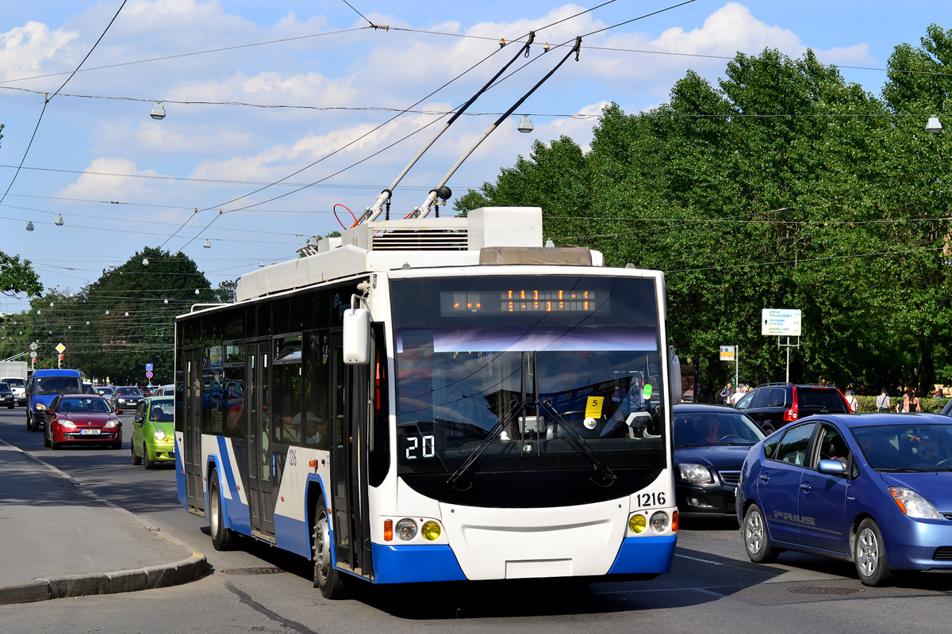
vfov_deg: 18.2
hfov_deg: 27.0
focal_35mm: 75
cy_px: 317
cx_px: 476
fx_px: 1983
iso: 200
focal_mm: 50
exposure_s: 1/800
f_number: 6.3
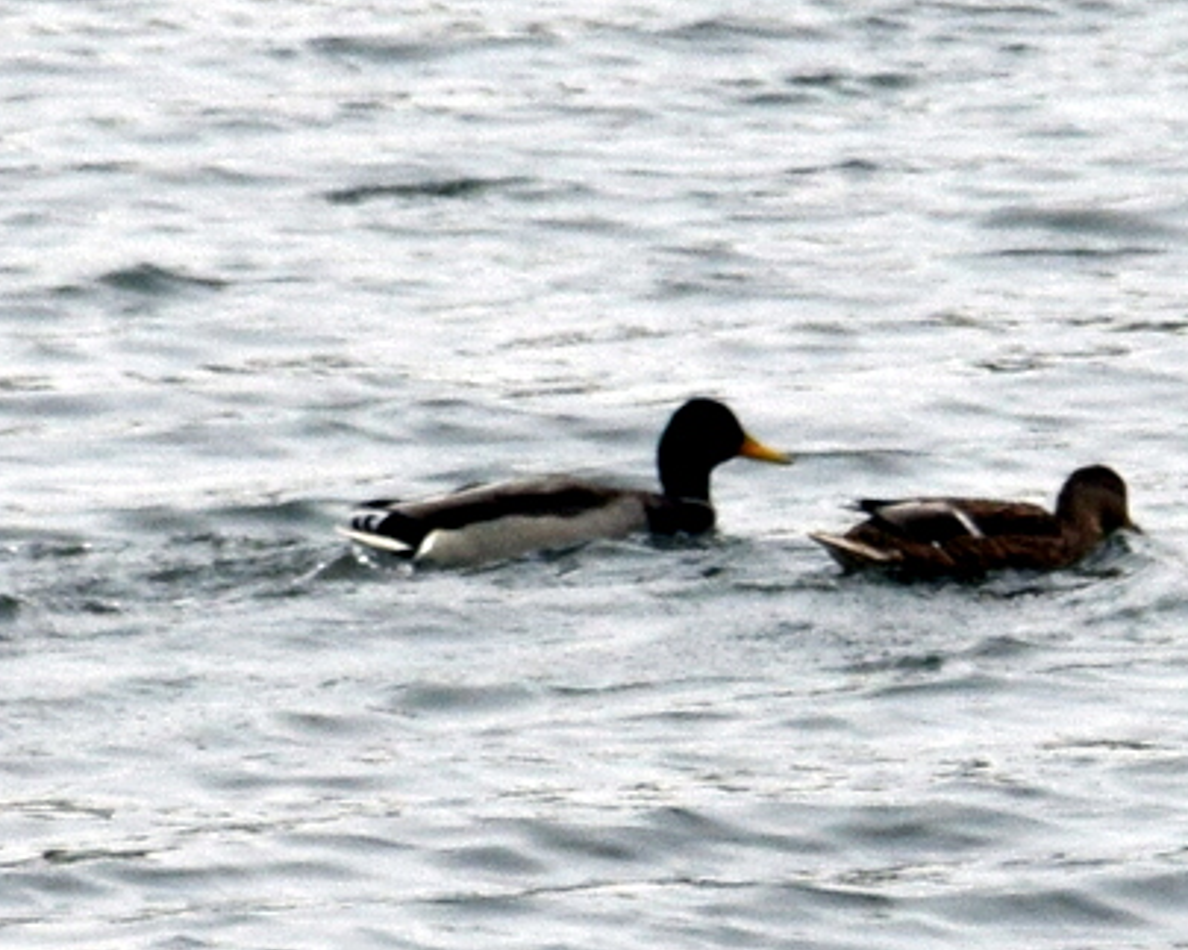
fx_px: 10262
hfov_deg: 6.6
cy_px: 632
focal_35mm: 292
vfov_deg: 5.3
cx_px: 1038
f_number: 8
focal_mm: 105
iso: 400
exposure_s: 1/250
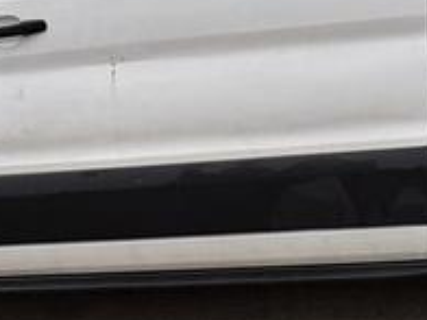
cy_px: -33
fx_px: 789
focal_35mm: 64
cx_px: 264
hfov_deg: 30.2
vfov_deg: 21.7
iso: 40
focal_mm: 2.22
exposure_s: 1/226
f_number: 2.2
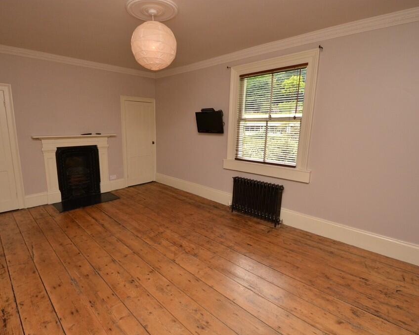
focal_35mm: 17
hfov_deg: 89.2
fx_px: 211
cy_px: 168
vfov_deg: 77.0
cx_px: 182
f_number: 10
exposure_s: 1/160
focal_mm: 10
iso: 1000
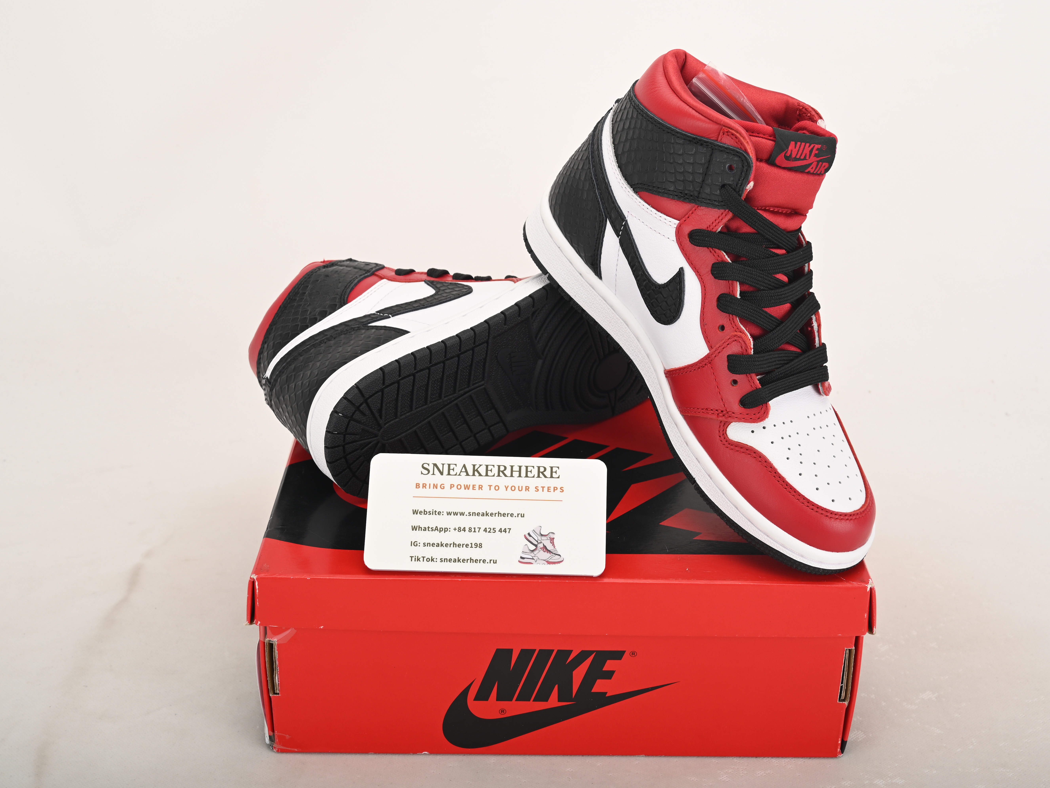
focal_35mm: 47
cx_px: 564
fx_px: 1426
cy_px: 397
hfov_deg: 40.4
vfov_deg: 30.9
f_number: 11
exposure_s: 1/200
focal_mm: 43
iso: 100
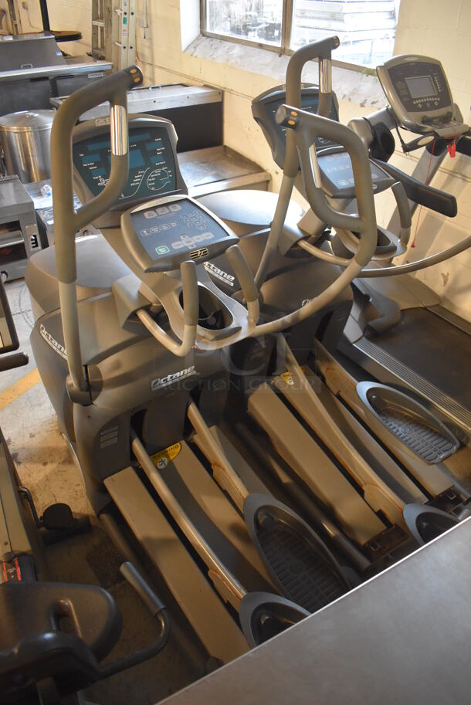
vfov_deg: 67.3
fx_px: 529
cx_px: 236
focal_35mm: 27
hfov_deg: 48.0
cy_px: 352
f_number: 3.5
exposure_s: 1/125
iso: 2800
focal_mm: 18
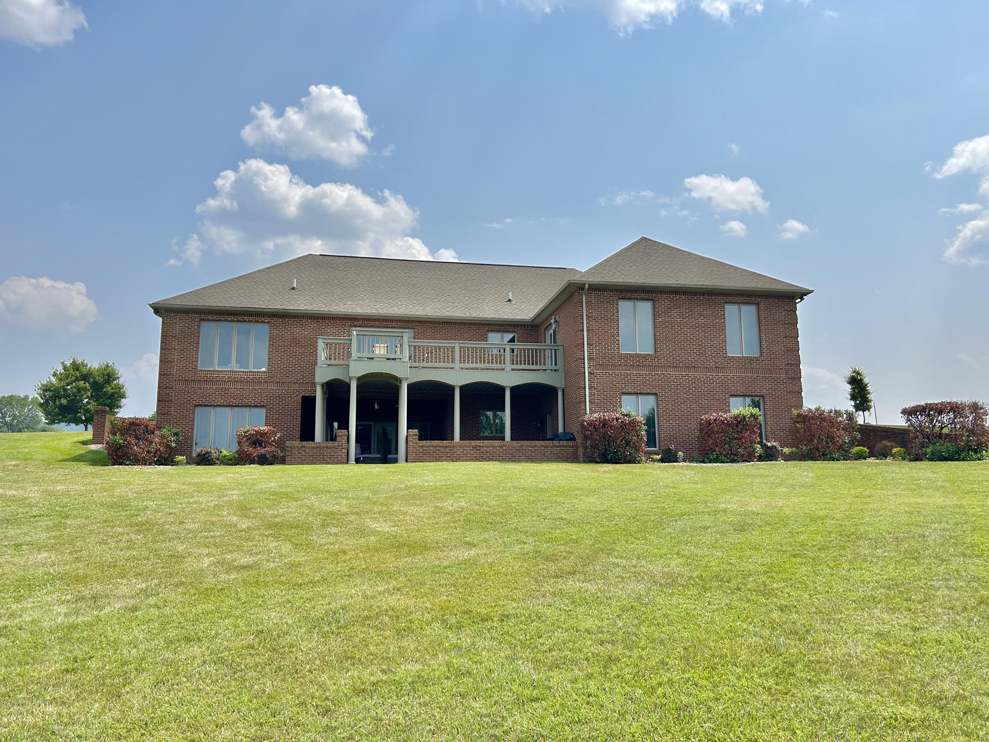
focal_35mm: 26
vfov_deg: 53.1
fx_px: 743
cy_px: 371
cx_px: 494
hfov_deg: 67.3
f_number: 1.5
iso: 50
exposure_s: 1/6579
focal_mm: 5.7
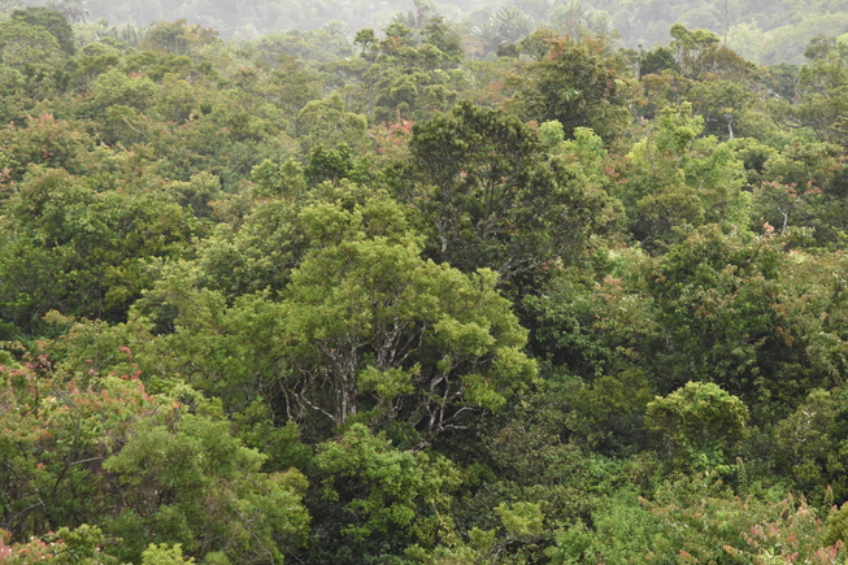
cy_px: 255
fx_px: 3310
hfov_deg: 14.6
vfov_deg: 9.8
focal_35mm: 141
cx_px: 466
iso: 800
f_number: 8
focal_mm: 85
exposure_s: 1/200
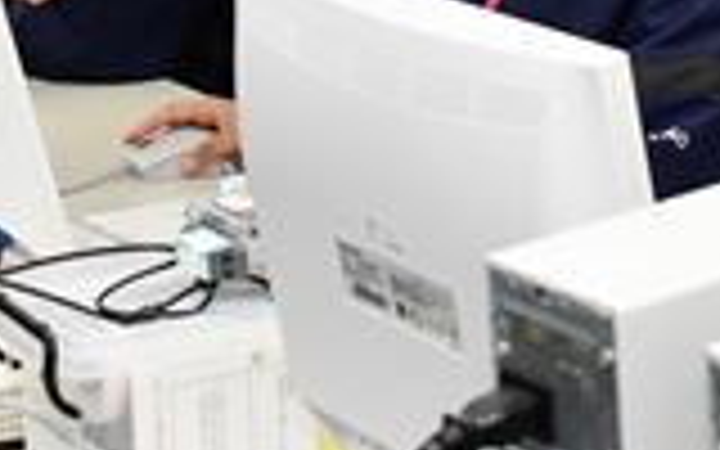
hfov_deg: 13.6
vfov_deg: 8.3
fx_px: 3002
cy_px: -277
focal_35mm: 153
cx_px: 585
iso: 2500
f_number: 7.1
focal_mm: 32
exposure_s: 1/250
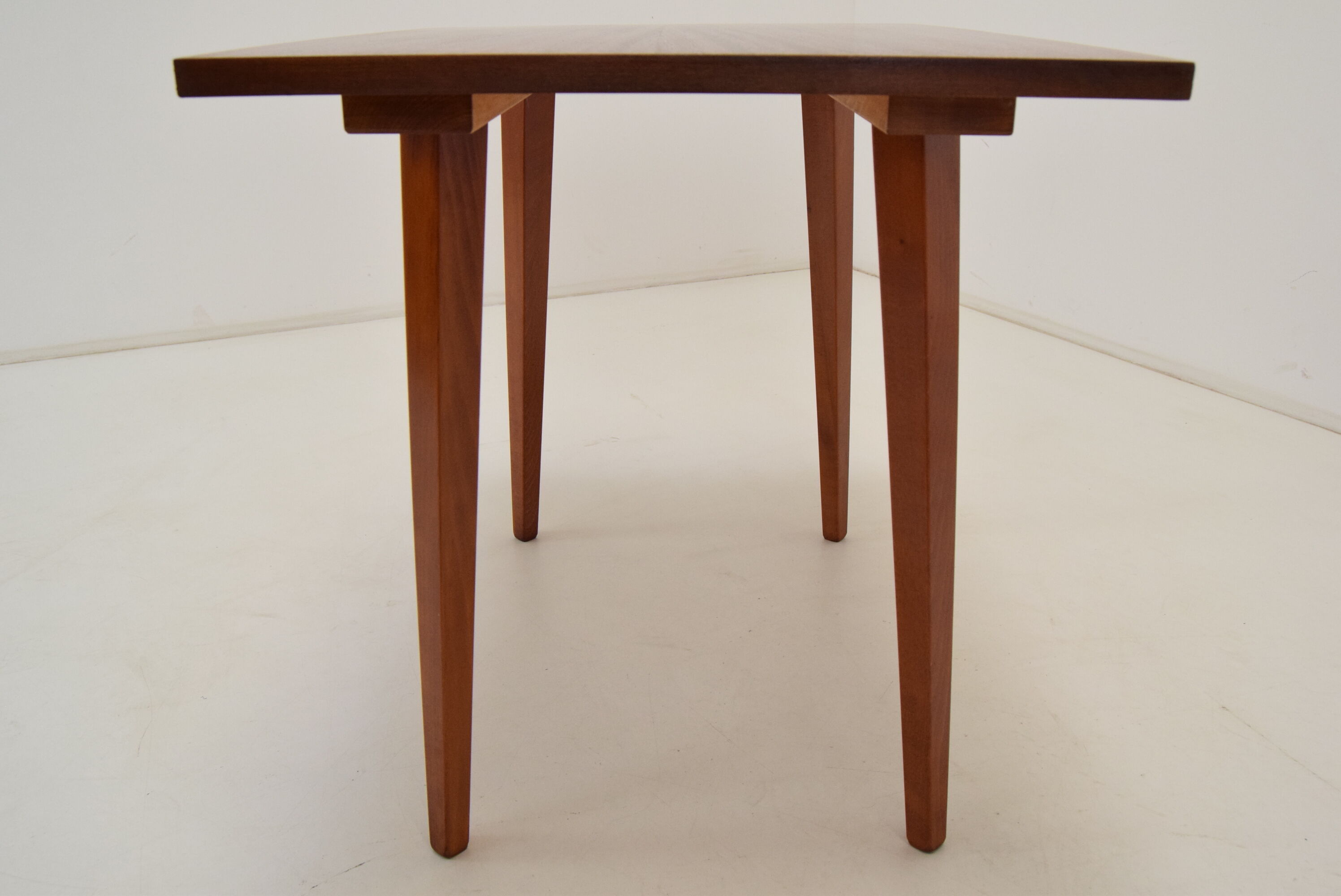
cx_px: 670
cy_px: 448
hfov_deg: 57.2
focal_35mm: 33
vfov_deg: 40.0
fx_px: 1230
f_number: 7.1
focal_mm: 22
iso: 1600
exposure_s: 1/200
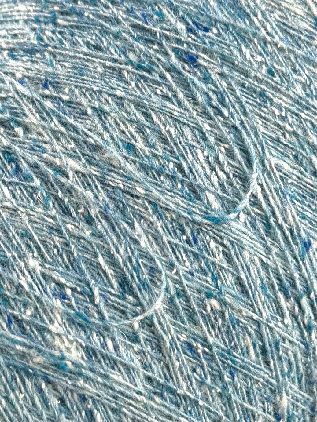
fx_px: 293
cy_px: 211
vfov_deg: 71.6
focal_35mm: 24
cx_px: 158
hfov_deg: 56.8
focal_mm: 6.76
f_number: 1.78
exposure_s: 1/702
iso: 80
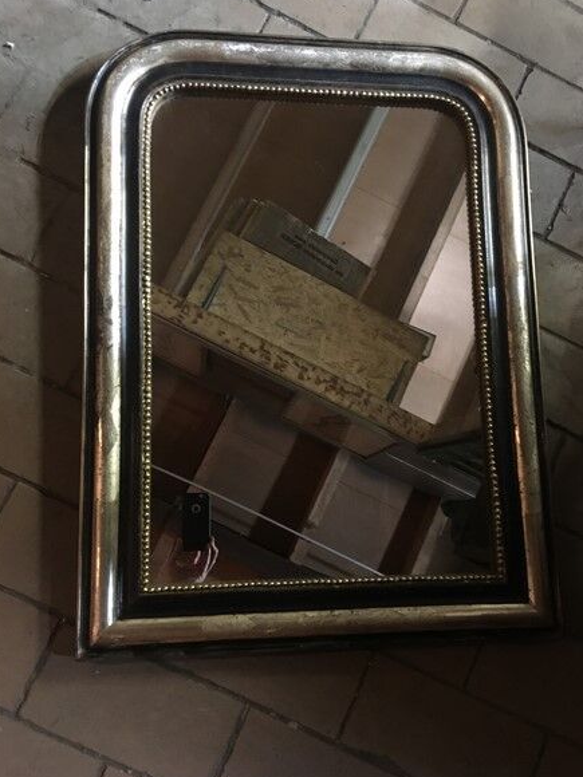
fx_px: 674
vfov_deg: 60.0
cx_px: 295
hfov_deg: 46.8
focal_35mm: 30
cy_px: 395
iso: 400
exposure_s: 1/17
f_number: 2.2
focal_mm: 4.15
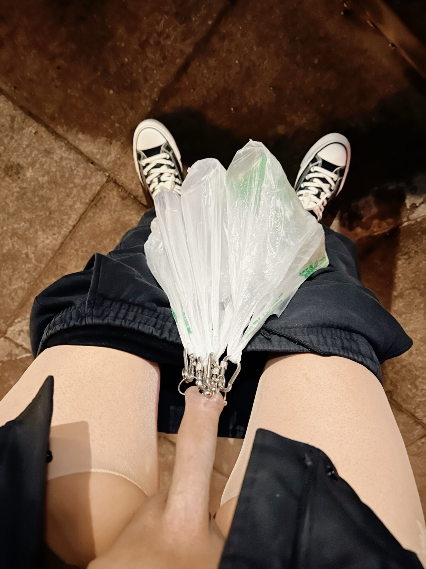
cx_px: 213
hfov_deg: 56.8
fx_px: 394
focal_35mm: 24
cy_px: 284
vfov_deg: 71.6
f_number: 1.78
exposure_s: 1/9
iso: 1250
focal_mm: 6.86
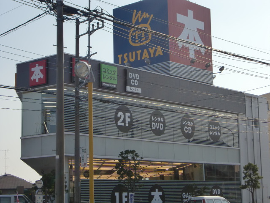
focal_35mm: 79
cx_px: 135
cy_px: 102
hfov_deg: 24.7
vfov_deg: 18.7
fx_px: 616
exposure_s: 1/1000
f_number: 4.6
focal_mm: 13.9
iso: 64
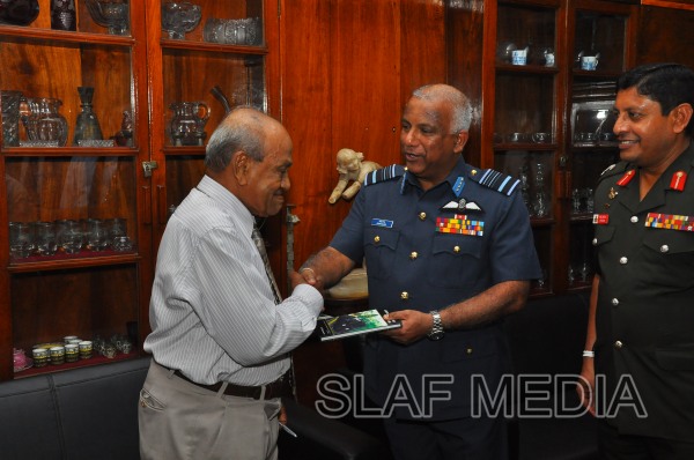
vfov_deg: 29.8
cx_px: 347
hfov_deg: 43.7
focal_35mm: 45
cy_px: 230
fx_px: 866
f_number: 8
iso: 1000
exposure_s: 1/125
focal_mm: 30
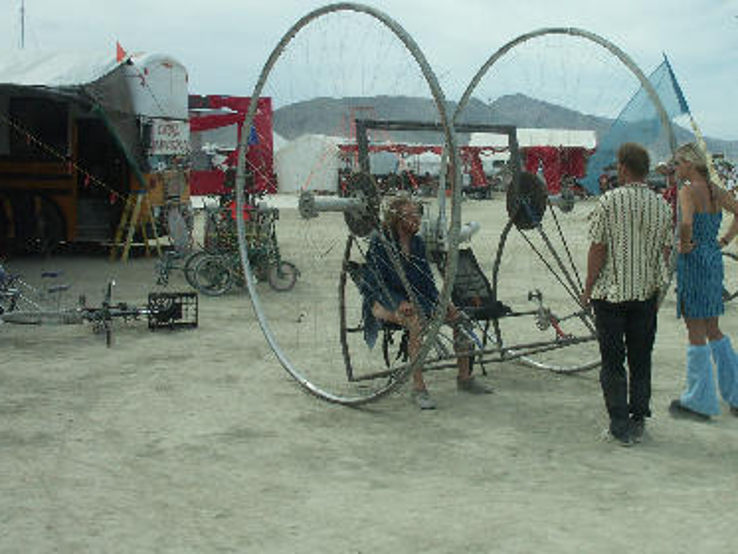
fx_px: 1066
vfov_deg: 29.1
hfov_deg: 38.0
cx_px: 458
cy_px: 237
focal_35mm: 50
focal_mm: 9.03
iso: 100
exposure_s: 1/500
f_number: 9
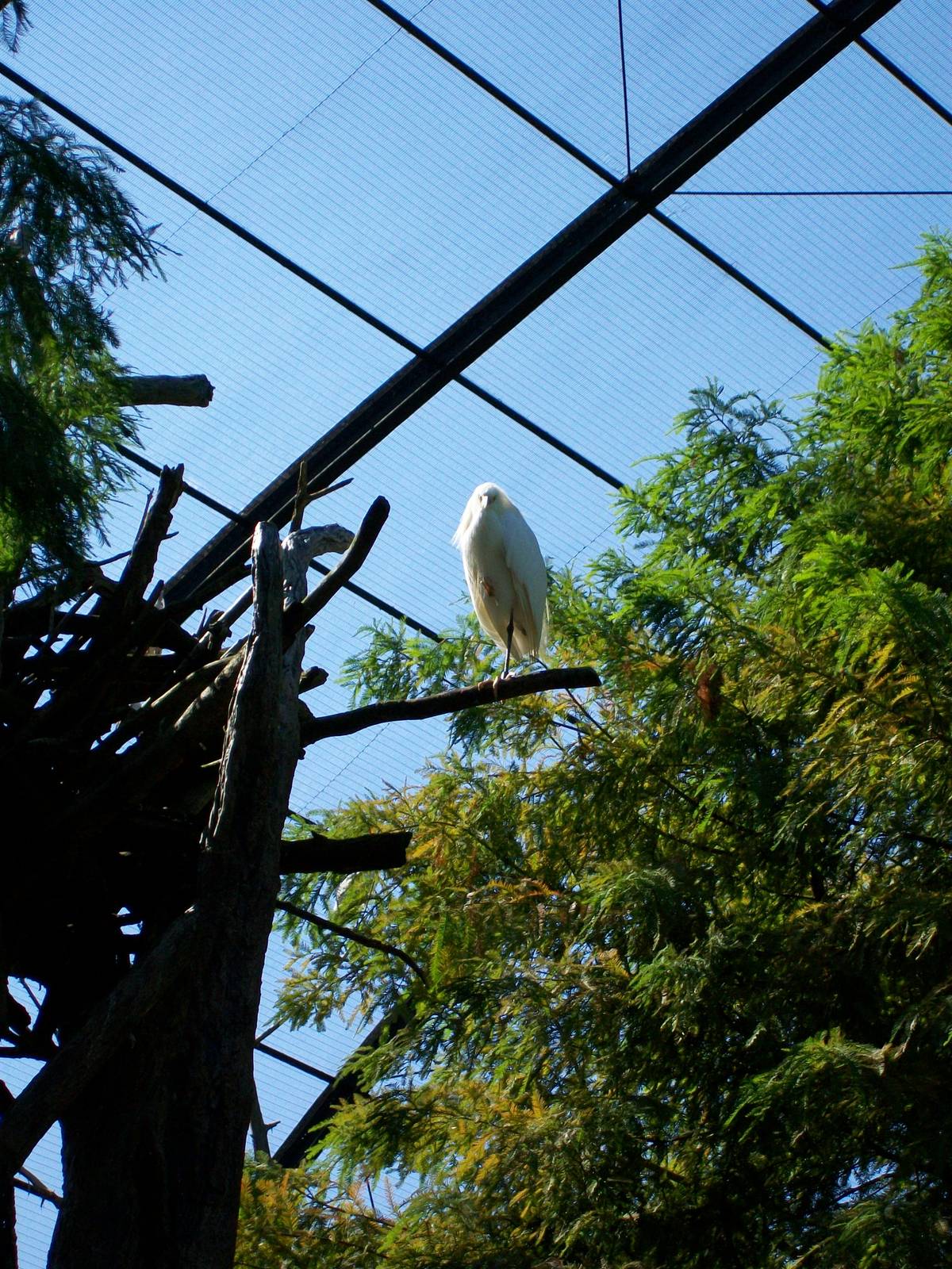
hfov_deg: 13.7
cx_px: 476
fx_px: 3960
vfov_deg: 18.2
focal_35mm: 108
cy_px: 634
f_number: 4.8
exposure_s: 1/250
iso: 64
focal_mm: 18
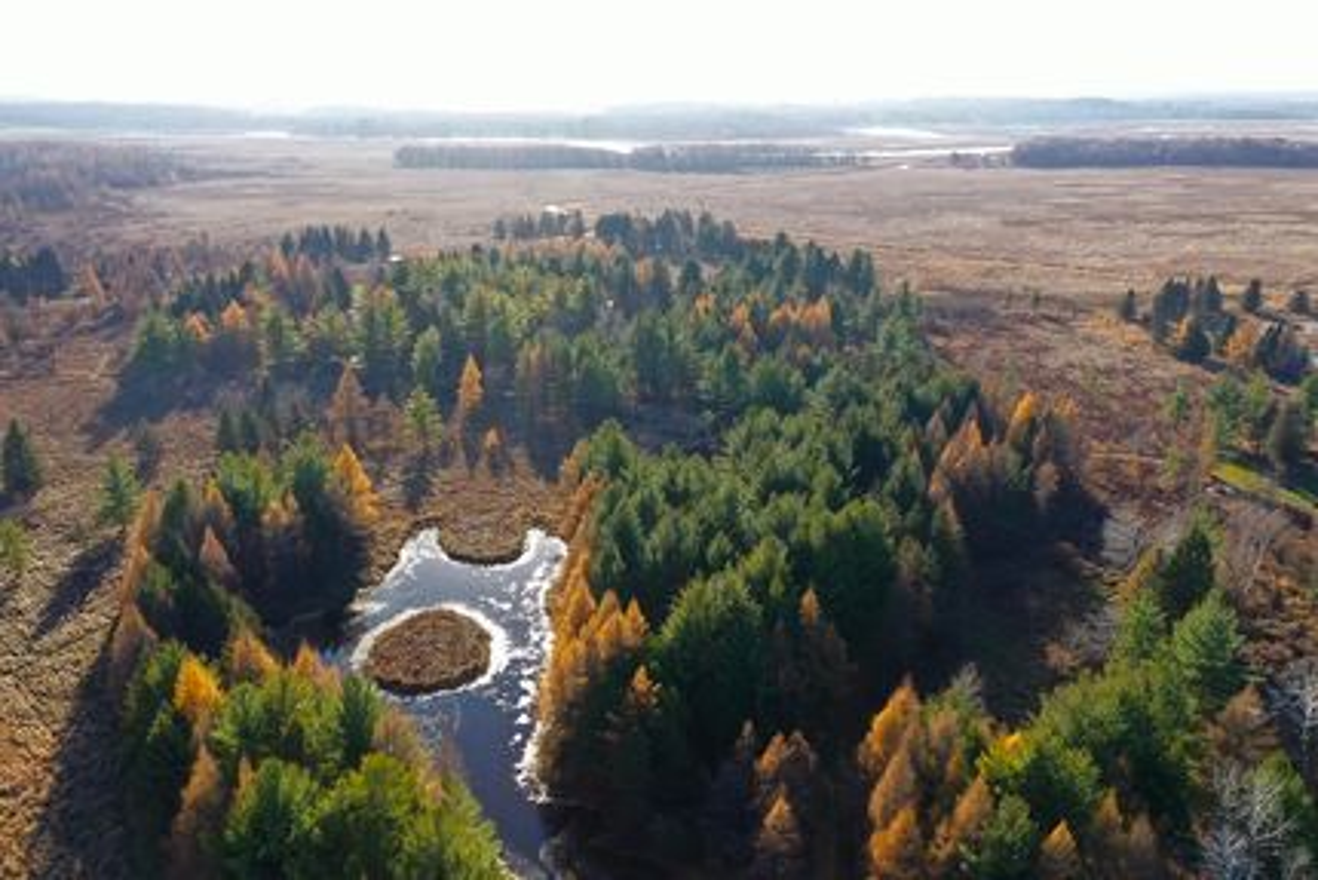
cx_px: 659
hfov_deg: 65.5
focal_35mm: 28
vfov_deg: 46.4
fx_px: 1025
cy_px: 440
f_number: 4
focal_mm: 10.26
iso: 100
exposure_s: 1/80
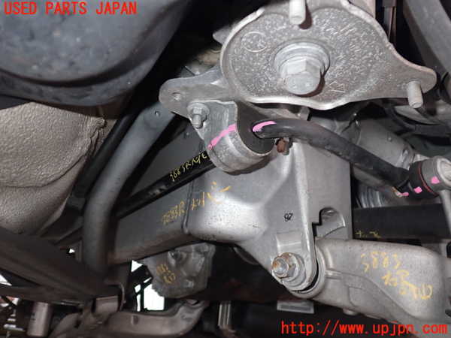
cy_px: 169
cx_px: 226
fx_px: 391
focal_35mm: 30
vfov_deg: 46.8
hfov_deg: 60.0
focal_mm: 5.4
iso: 400
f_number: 6.3
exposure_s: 1/30
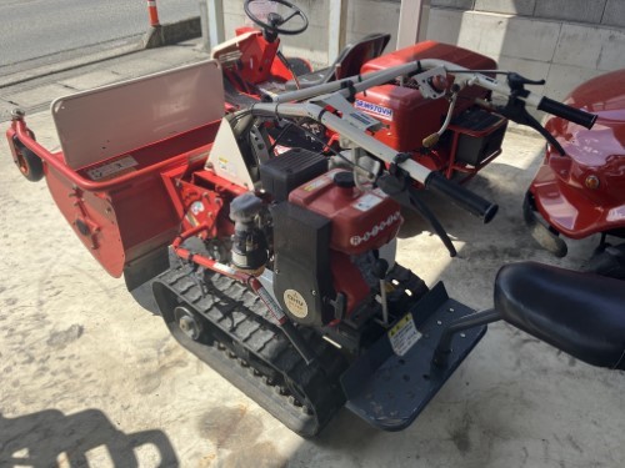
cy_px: 234
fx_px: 506
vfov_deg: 49.7
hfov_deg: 63.4
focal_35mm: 28
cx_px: 312
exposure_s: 1/972
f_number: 1.8
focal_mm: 3.99
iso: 32
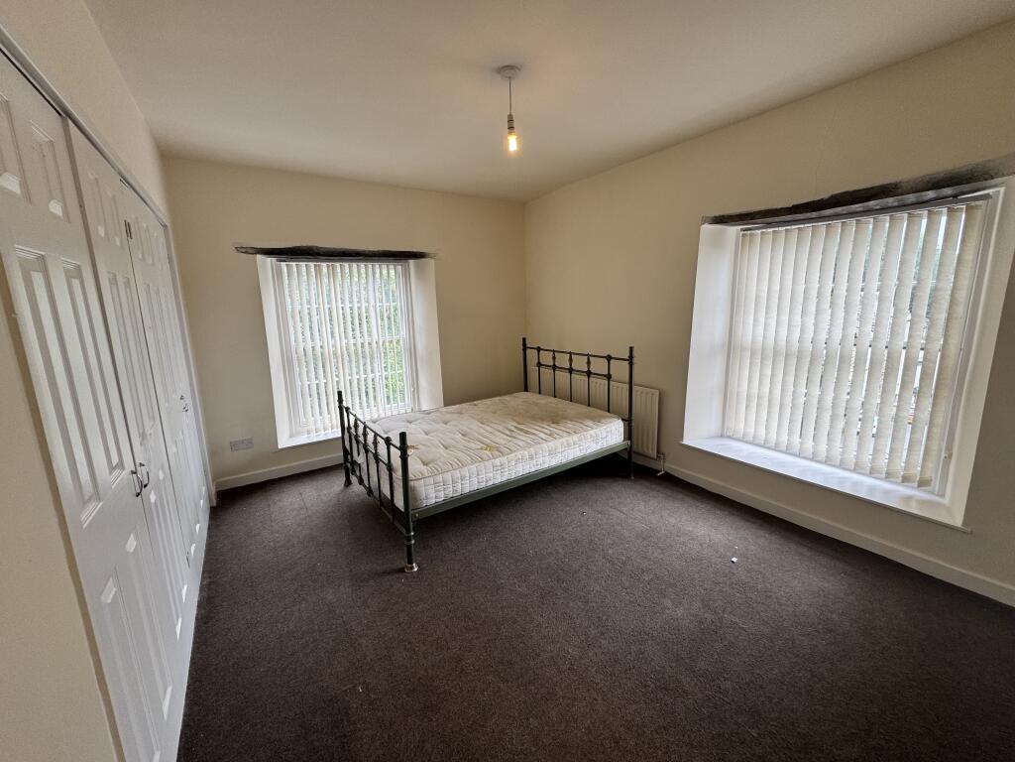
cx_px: 508
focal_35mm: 14
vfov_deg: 85.7
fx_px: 411
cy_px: 381
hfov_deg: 102.1
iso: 64
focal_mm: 2.22
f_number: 2.2
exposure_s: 1/99
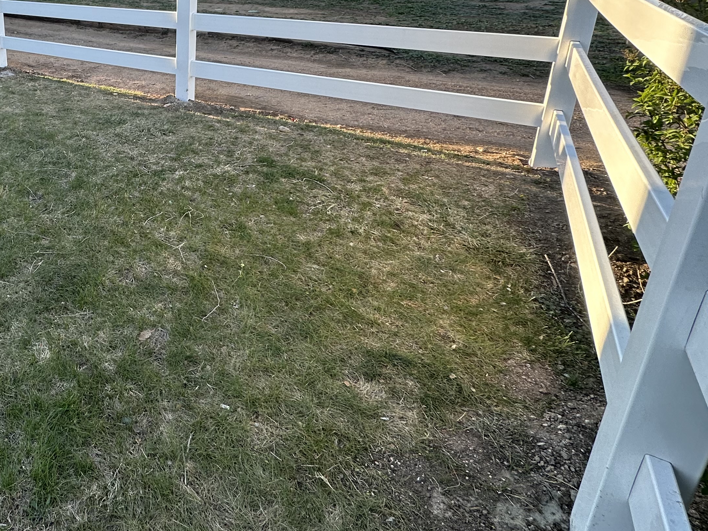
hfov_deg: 58.4
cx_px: 82
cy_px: 112
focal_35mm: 26
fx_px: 532
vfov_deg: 50.1
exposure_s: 1/161
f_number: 2.2
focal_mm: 2.22
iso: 40
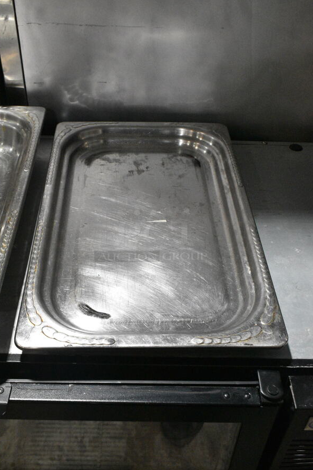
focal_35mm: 40
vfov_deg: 48.5
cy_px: 234
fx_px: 522
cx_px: 153
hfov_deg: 33.4
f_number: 8
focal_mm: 26
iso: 6400
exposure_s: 1/400
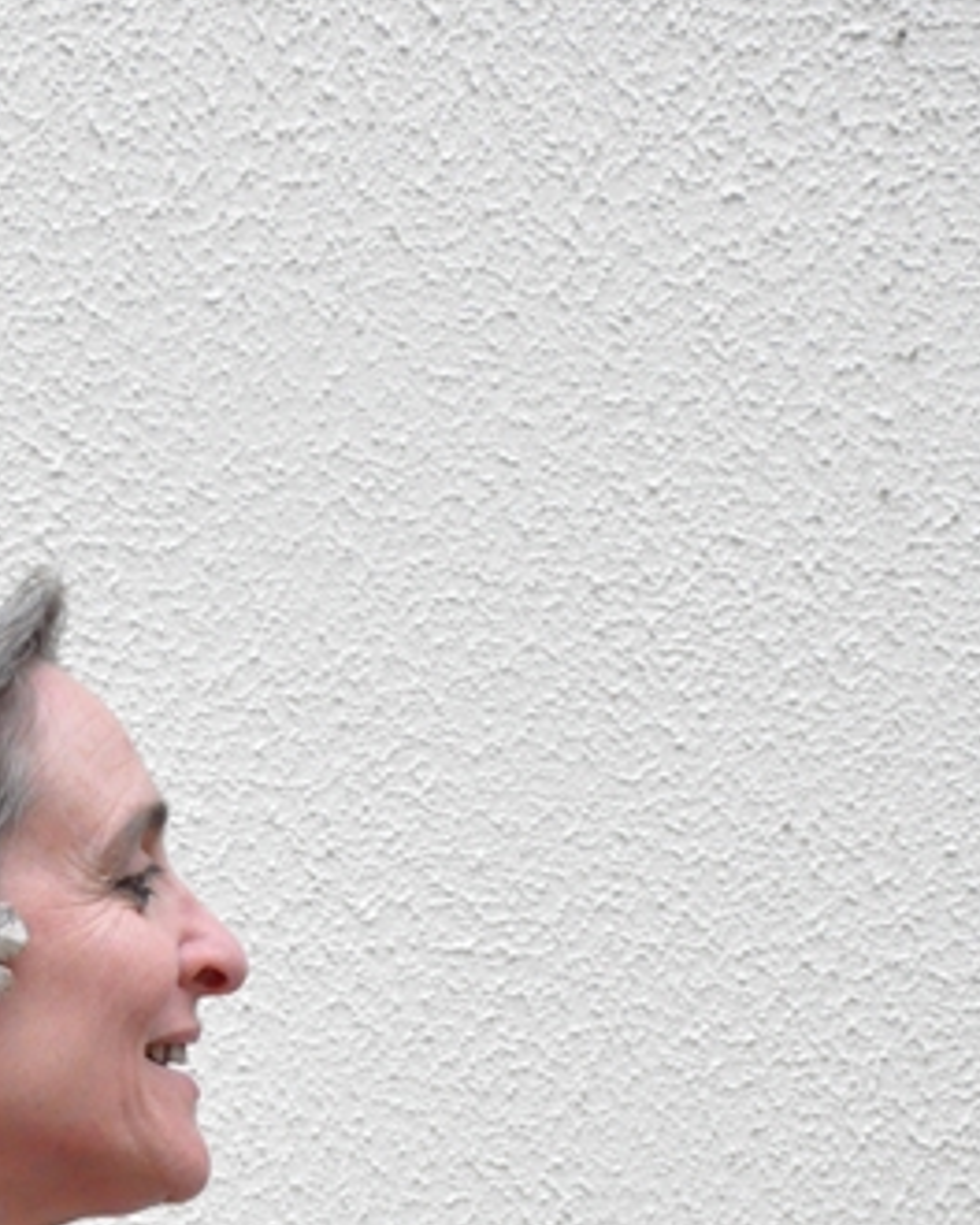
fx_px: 15639
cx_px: -15
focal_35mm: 431
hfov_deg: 3.6
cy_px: 1567
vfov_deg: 4.5
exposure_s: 1/250
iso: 3200
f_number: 5.6
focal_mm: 105
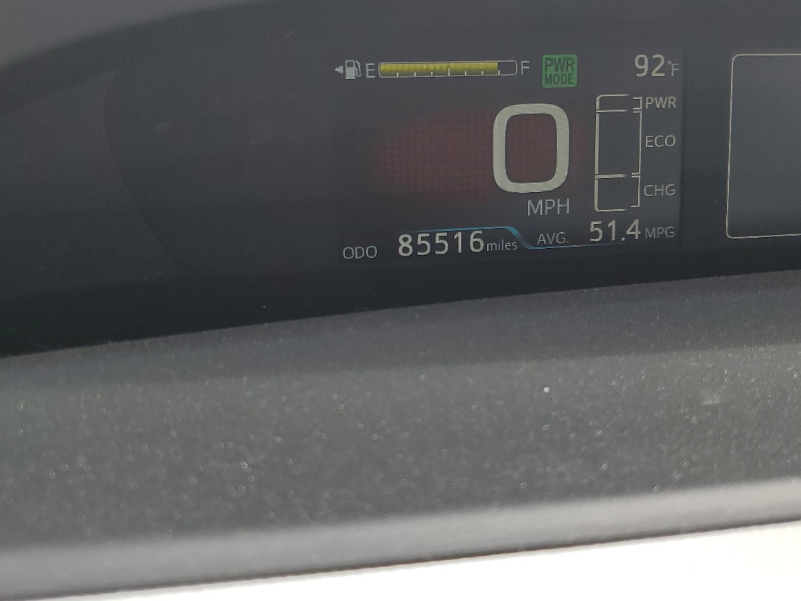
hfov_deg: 51.3
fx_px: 833
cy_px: 285
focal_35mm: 36
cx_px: 432
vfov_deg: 39.6
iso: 50
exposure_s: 1/588
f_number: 1.5
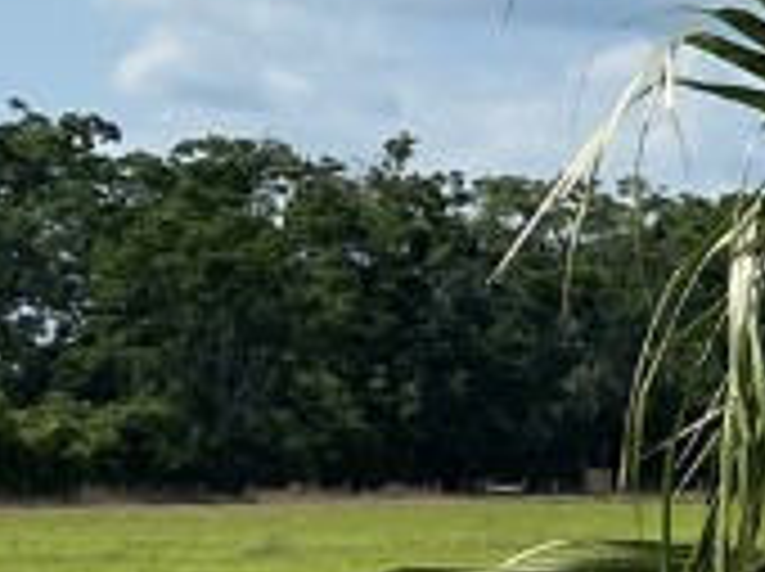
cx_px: 2142
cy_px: -72
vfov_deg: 9.3
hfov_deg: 10.1
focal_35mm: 157
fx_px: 3465
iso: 32
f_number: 1.8
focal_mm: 4.25
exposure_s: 1/4608
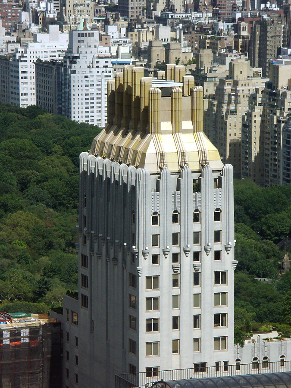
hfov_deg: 7.4
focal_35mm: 200
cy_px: 194
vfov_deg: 9.9
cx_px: 146
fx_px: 2242
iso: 100
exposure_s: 1/800
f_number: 5
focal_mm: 50.69
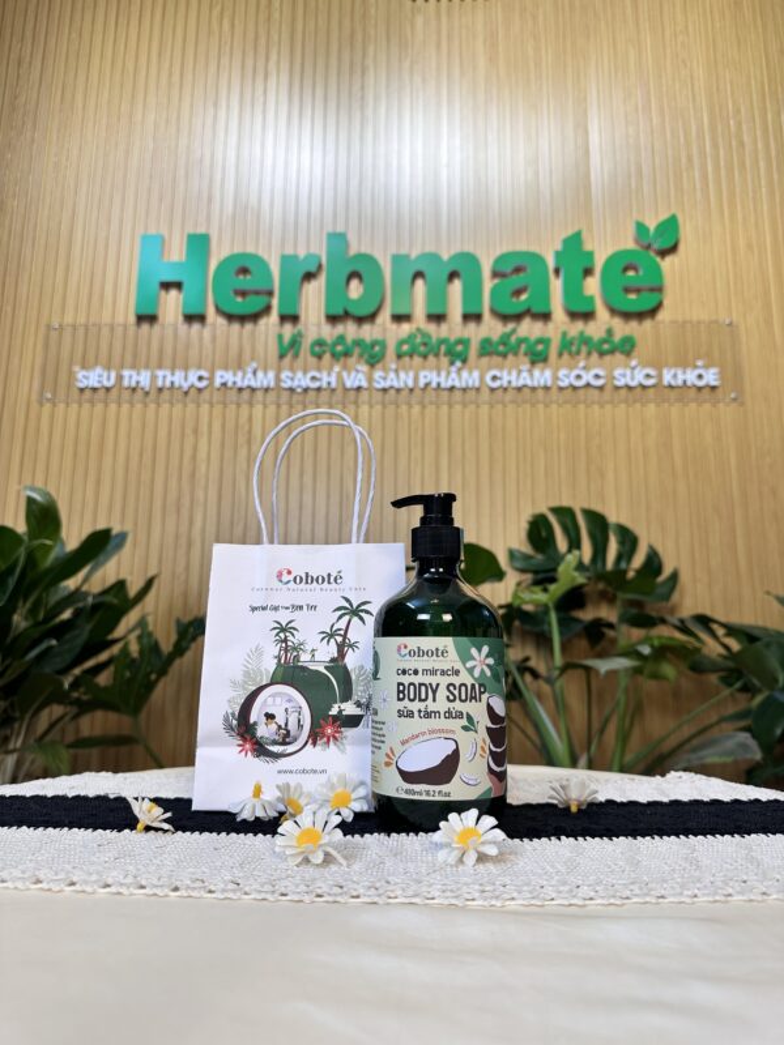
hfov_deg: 56.8
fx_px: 725
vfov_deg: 71.6
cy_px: 522
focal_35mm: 24
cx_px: 392
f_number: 1.78
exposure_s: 1/100
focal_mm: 6.86
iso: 100
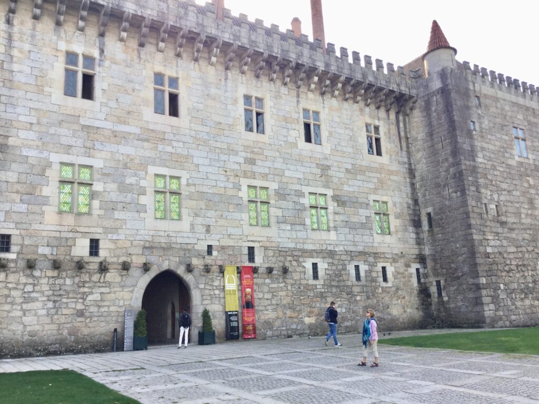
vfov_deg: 45.4
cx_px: 270
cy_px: 202
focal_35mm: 31
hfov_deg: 58.4
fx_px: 483
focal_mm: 3.3
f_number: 2.4
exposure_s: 1/163
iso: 25
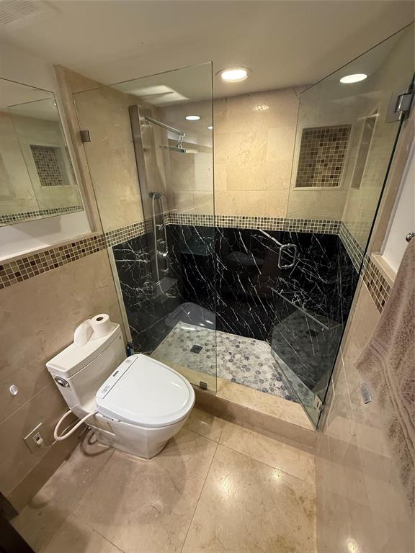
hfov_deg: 85.7
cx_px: 208
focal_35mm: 14
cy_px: 276
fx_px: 224
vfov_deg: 102.1
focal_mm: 2.22
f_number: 2.2
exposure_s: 1/60
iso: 250
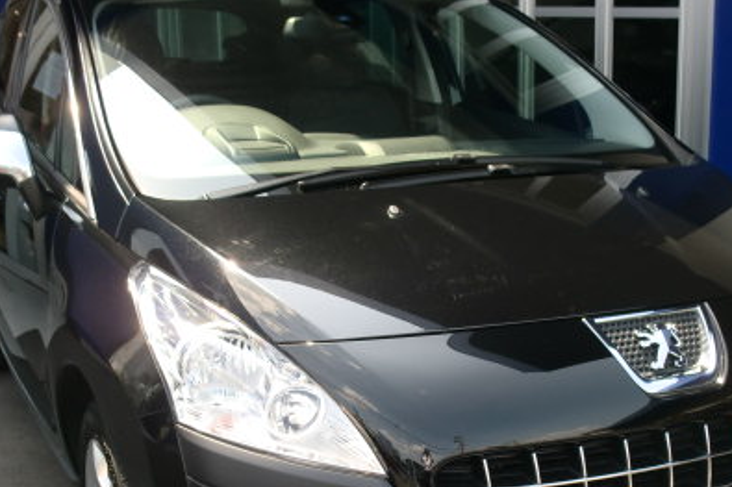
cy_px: 368
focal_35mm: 59
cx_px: 365
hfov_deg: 33.9
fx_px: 1199
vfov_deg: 22.7
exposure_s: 1/200
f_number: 3.1
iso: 64
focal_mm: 6.3
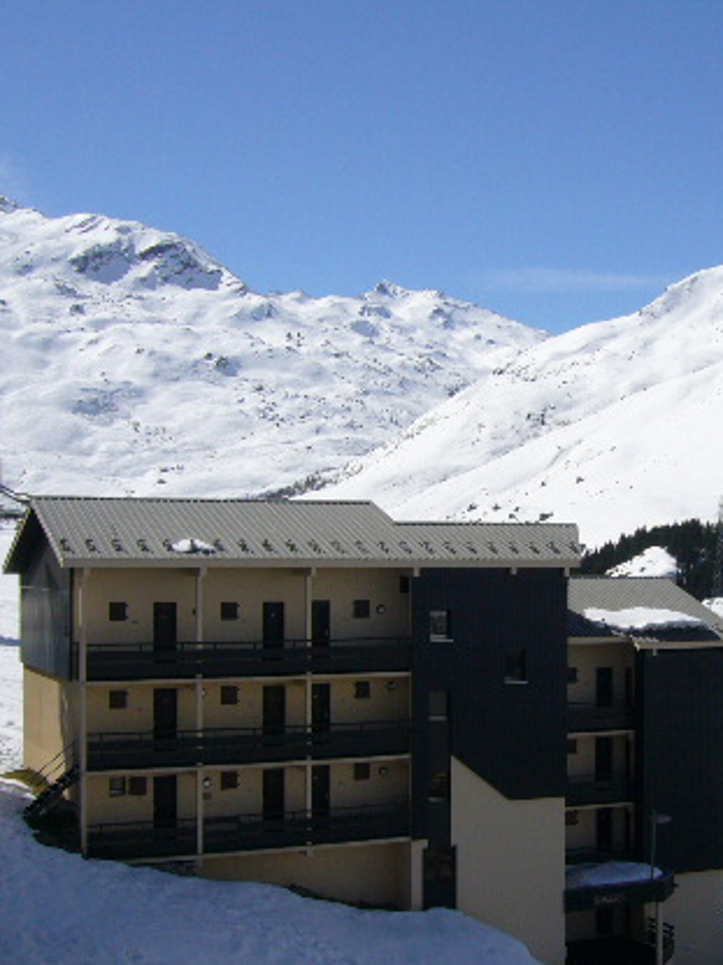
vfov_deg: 35.5
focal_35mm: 54
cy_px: 528
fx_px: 1505
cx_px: 525
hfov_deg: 26.7
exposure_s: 1/1600
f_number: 5.6
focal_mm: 5.8
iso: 80
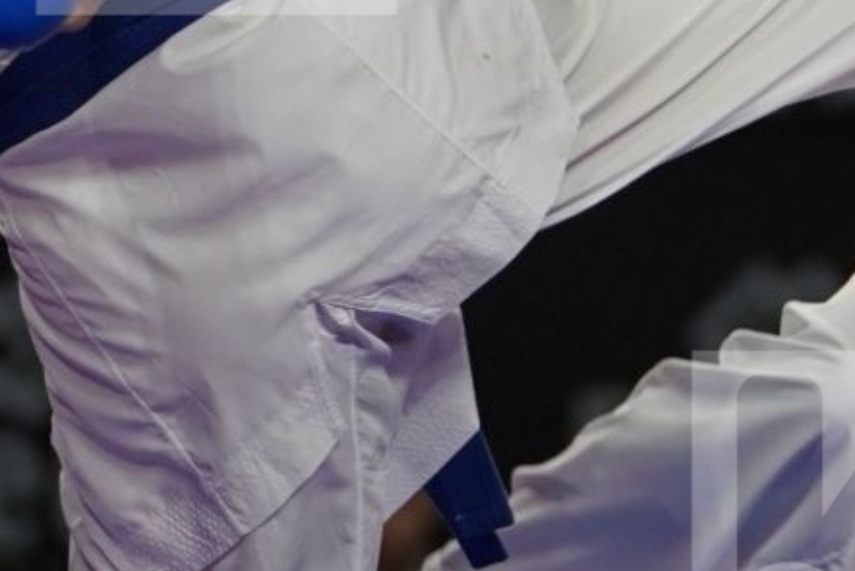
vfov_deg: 1.4
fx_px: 22616
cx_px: 872
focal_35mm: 952
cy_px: -161
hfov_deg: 2.2
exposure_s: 1/1000
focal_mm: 156
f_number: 2.8
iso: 800
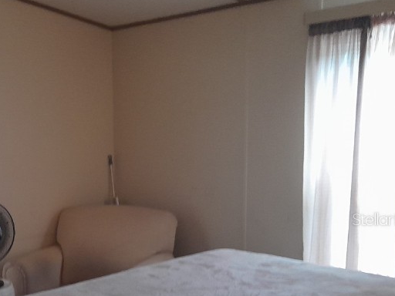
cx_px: 30
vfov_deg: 26.7
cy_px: 219
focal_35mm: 54
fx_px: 616
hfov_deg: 33.4
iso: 320
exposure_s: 1/40
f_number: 1.8
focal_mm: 4
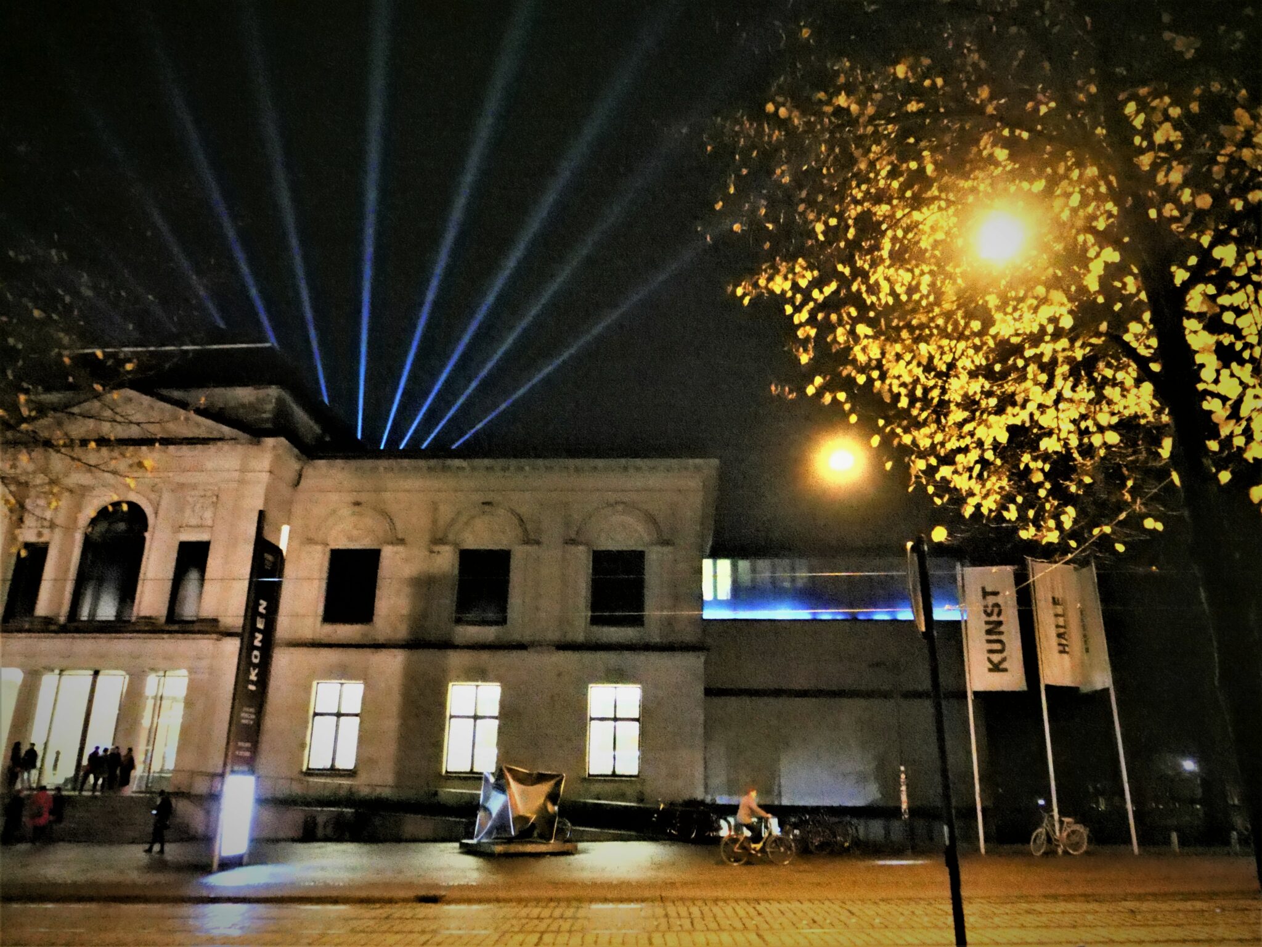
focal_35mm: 24
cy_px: 474
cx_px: 631
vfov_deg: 56.8
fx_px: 875
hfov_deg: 71.6
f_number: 2.8
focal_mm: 12
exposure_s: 1/80
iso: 25600
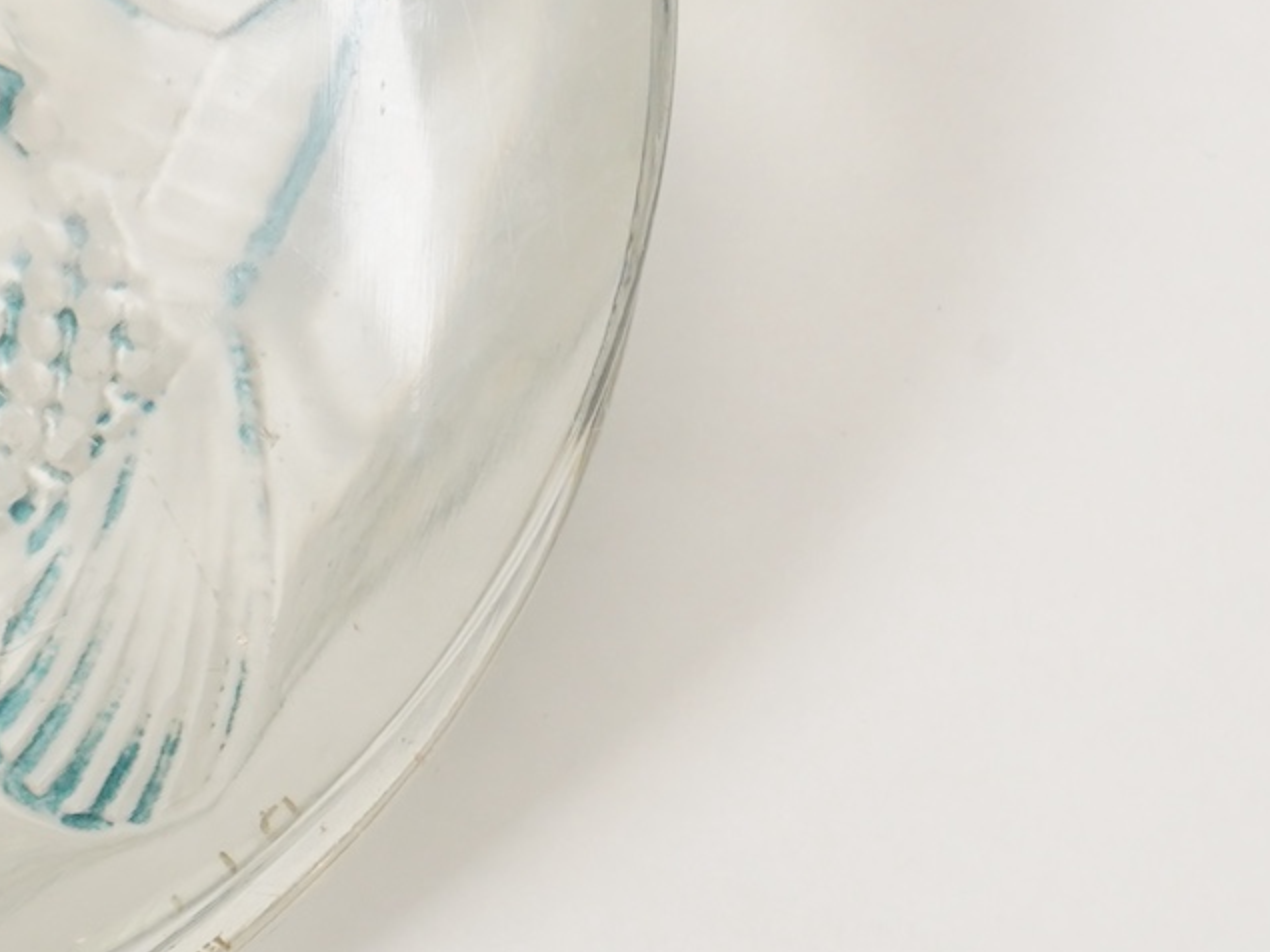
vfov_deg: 3.7
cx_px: -865
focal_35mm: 403
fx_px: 14783
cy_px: 11
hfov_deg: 4.9
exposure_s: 1/125
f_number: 13
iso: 1250
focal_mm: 97
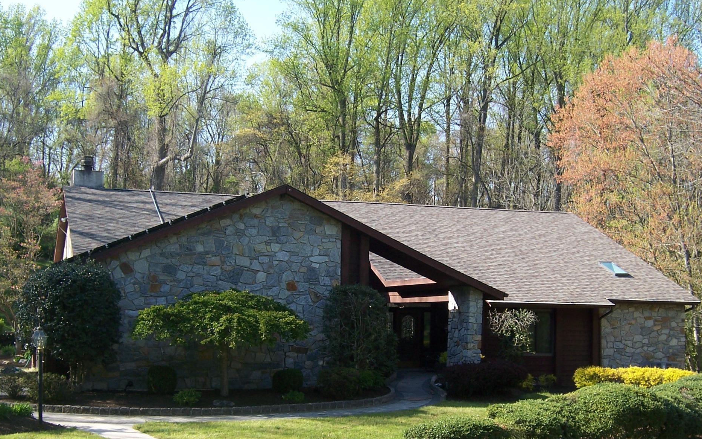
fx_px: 1090
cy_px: 276
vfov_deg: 22.7
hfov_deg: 35.7
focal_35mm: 57
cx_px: 371
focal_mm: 8.2
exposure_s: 1/250
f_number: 4
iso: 80
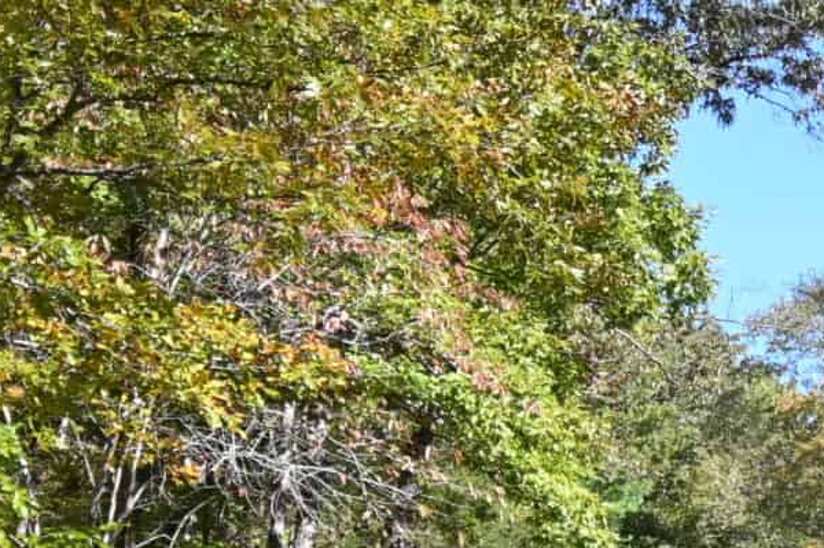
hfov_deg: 15.7
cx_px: 861
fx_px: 2927
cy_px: 819
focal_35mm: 128
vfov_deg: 10.3
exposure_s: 1/250
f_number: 5.6
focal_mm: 20
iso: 140
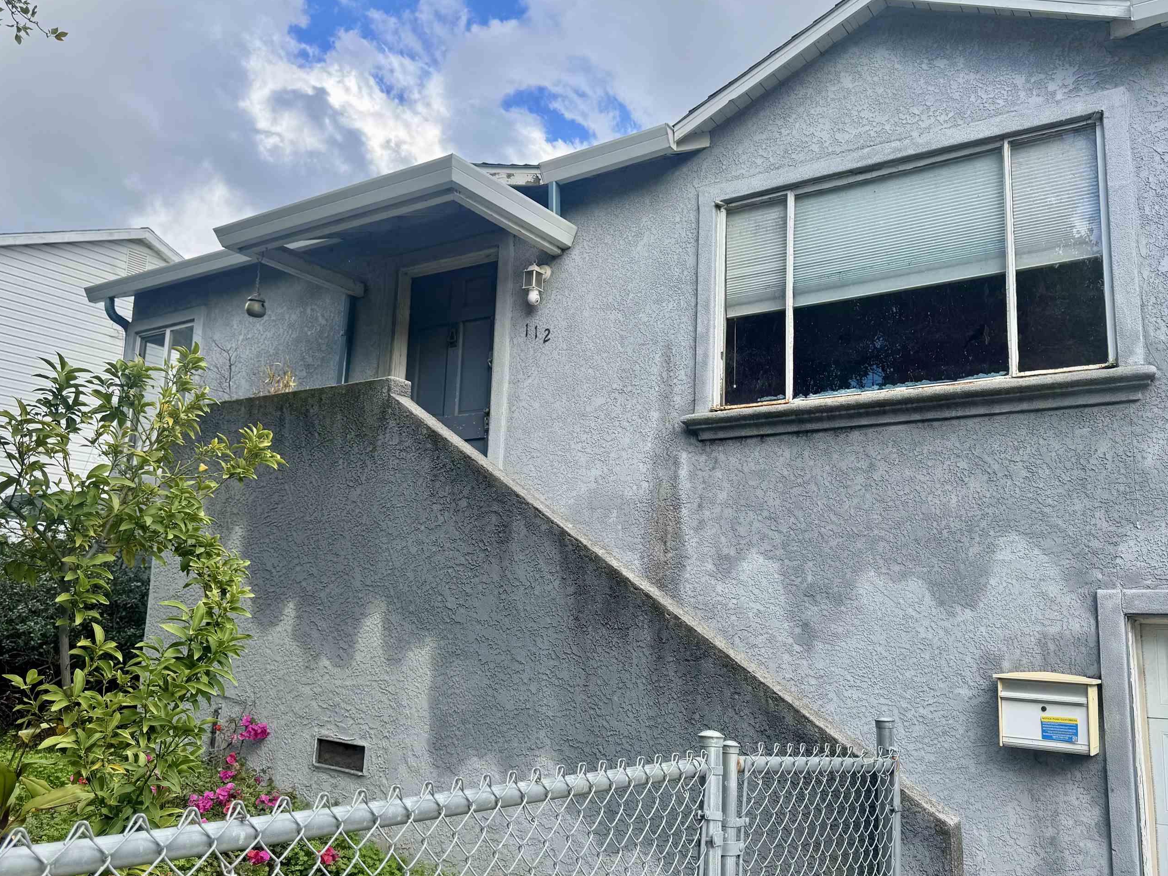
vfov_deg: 48.2
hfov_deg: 61.6
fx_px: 979
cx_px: 635
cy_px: 446
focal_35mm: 29
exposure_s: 1/1678
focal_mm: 6.76
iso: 80
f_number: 1.78
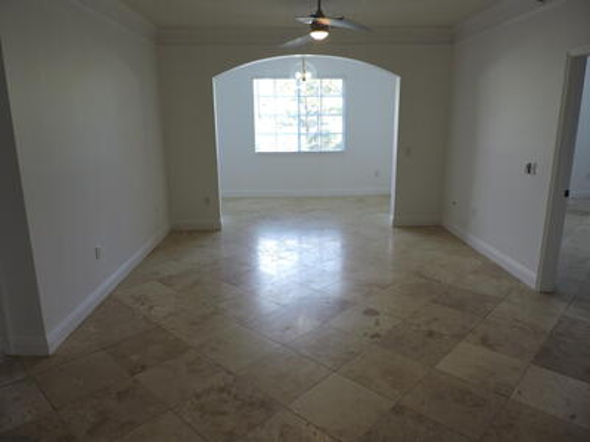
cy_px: 221
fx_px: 409
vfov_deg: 56.8
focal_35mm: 24
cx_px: 295
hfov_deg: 71.6
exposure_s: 1/40
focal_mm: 4.3
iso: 100
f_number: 3
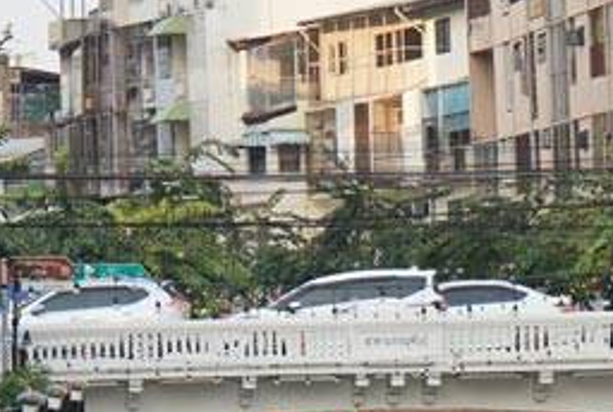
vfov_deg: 5.2
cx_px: 297
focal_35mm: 262
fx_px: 4472
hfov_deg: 7.8
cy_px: 556
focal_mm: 70
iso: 160
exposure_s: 1/160
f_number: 5.6
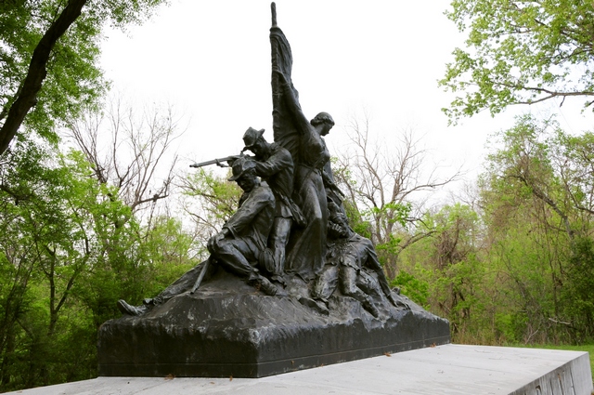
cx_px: 297
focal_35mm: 42
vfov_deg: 31.8
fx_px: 692
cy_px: 198
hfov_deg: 46.5
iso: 1000
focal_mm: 28
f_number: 9
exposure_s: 1/320
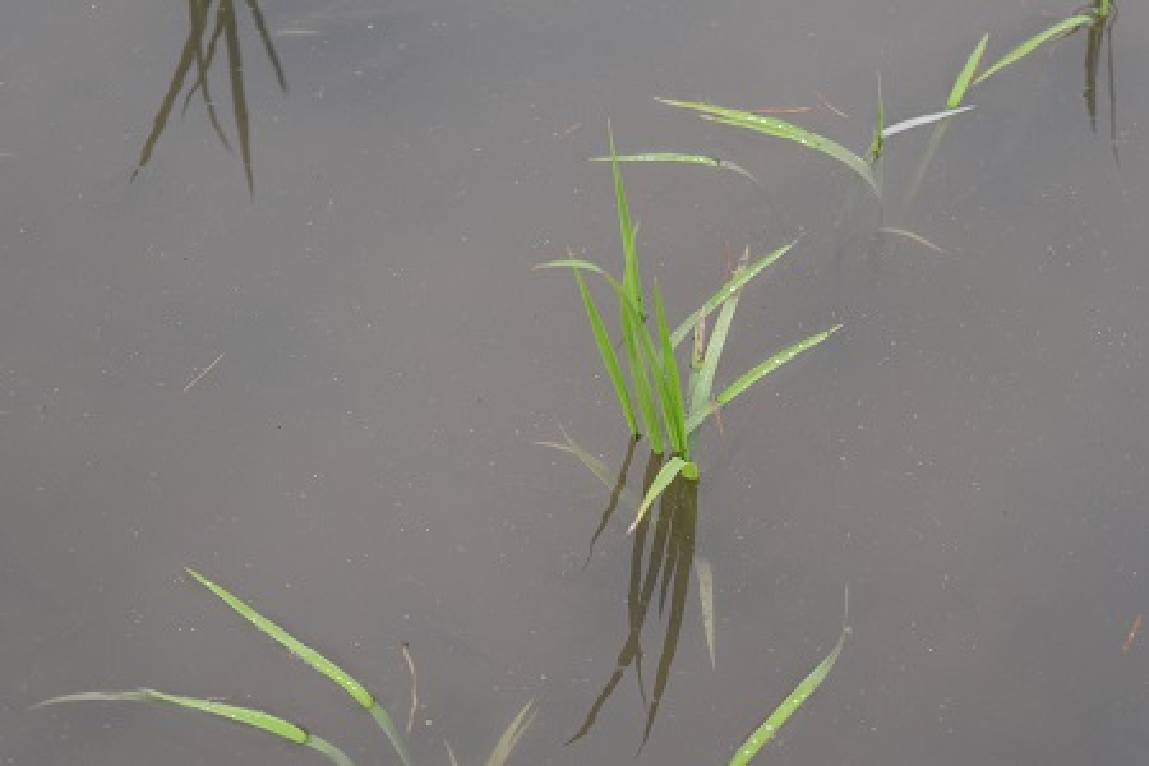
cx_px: 574
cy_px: 383
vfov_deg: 16.6
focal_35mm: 82
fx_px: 2633
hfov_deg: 24.6
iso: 400
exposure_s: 1/160
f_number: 6.3
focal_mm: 55
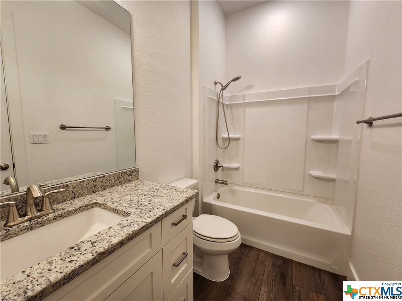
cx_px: 201
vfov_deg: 89.9
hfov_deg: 106.2
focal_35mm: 13
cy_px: 150
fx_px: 151
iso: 80
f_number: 2.2
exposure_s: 1/60
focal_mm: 2.2
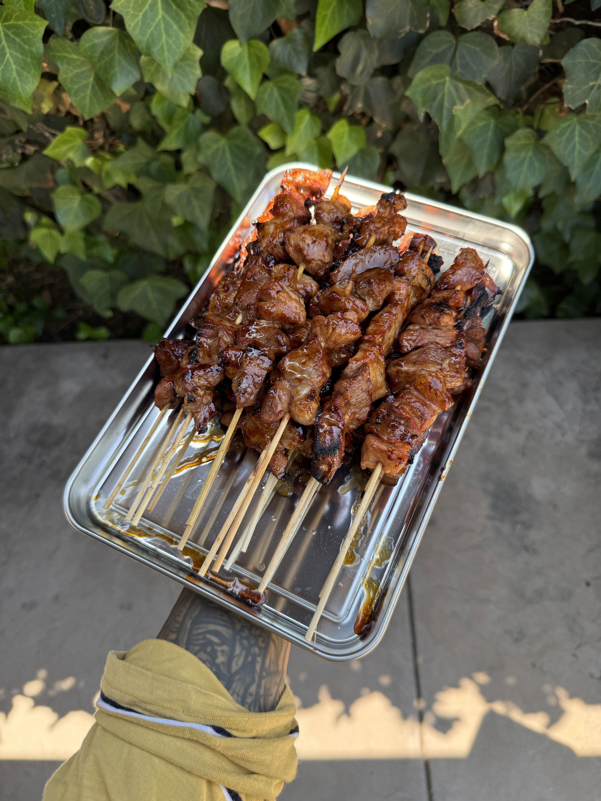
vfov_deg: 71.6
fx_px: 556
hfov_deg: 56.8
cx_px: 300
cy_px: 400
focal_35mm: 24
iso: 100
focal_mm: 6.76
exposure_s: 1/551
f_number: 1.78
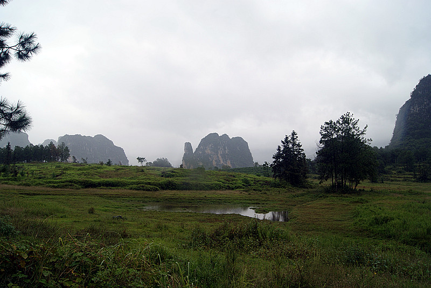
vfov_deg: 48.0
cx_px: 216
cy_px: 144
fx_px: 324
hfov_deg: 67.3
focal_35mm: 27
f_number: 8
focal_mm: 18
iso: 100
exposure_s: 1/60
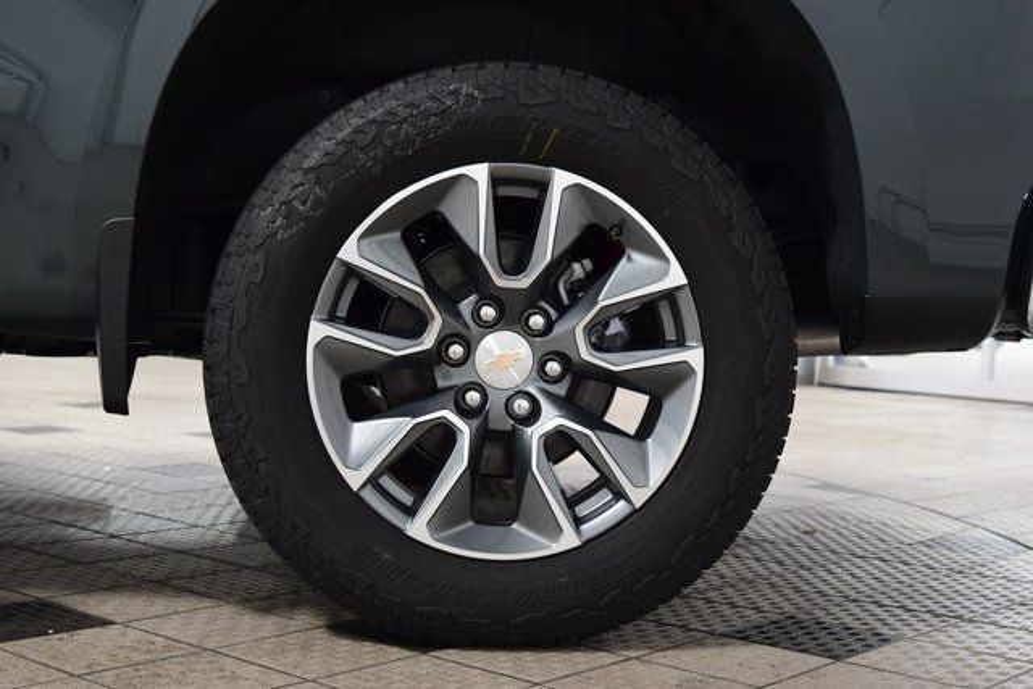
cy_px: 344
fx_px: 1507
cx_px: 516
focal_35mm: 52
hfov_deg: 37.8
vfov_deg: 25.8
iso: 1600
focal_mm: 35
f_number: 4
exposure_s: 1/60
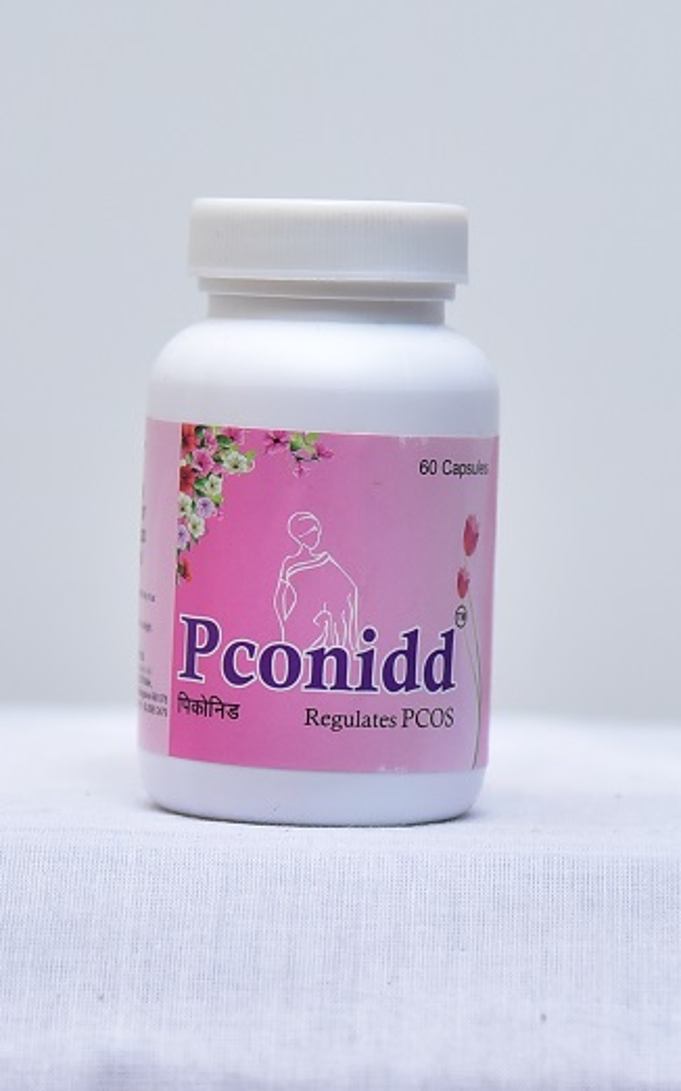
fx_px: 2288
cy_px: 543
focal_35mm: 77
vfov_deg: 26.8
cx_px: 345
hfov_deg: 16.9
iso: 1250
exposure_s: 1/125
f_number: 4
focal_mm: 75
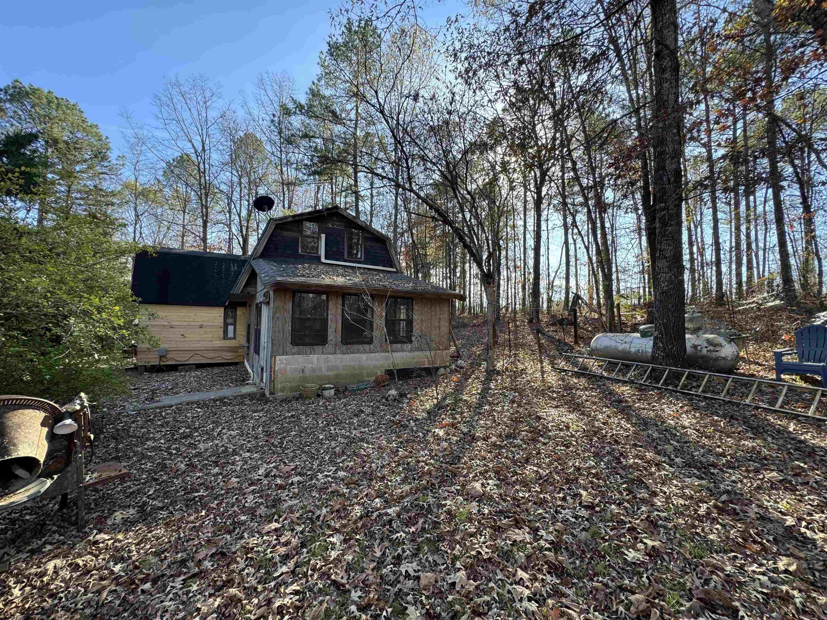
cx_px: 414
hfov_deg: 102.1
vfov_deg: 85.7
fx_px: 334
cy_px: 310
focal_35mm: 14
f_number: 2.2
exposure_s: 1/175
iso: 40
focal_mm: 2.22
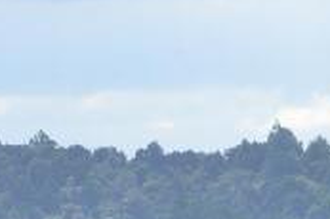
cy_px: 501
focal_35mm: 926
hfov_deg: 2.2
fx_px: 8480
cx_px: 479
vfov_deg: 1.5
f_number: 9
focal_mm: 200
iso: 250
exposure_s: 1/320
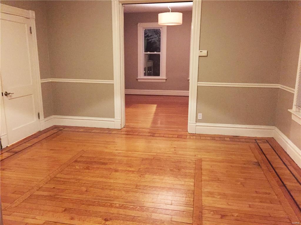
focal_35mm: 29
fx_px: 252
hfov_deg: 61.7
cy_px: 112
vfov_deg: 48.2
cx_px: 150
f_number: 2.2
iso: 400
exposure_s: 1/15
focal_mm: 4.15
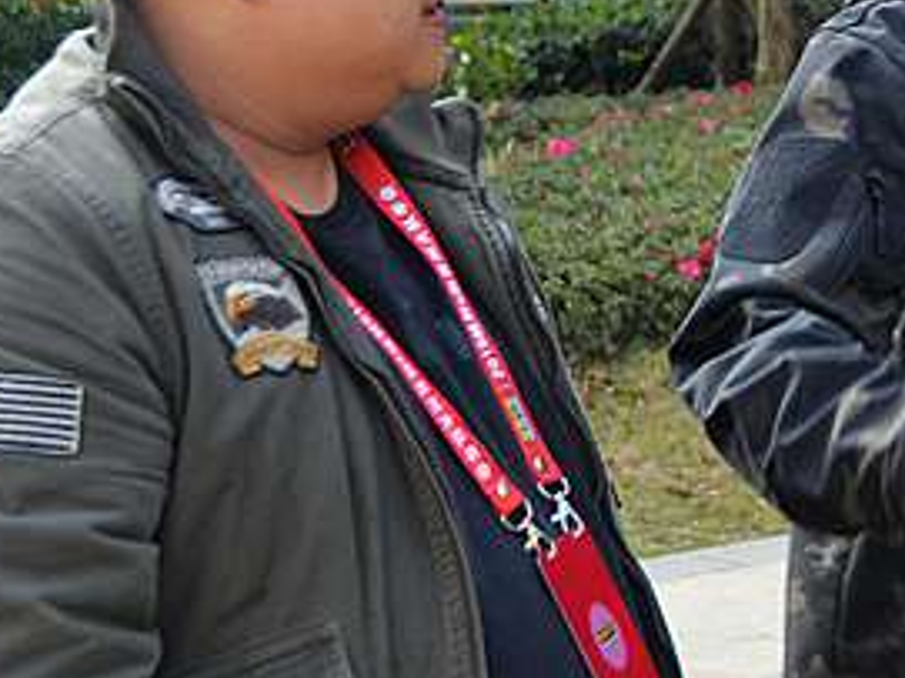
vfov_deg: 10.3
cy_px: 217
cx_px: 922
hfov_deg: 13.5
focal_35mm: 144
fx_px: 3763
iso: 200
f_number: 6.3
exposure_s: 1/160
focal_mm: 45
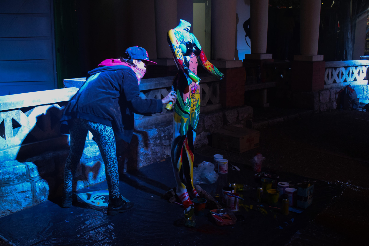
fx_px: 446
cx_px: 184
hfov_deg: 45.0
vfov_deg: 30.9
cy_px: 123
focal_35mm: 44
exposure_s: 1/50
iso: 3200
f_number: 5.6
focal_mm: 29
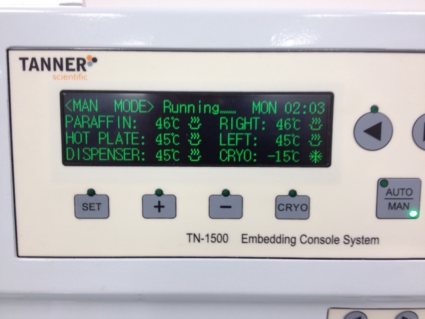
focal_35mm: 35
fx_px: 430
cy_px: 160
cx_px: 212
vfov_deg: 40.7
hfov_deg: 52.6
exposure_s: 1/24
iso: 64
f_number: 2.4
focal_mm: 4.28
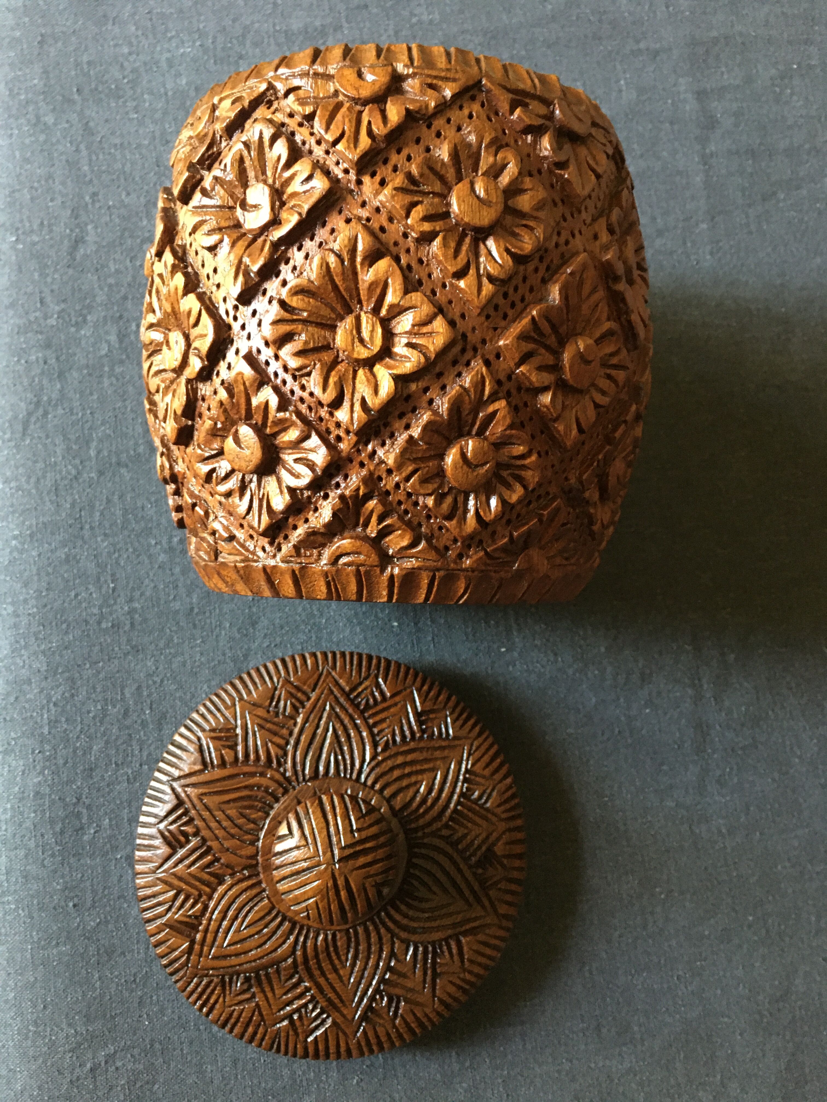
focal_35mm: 29
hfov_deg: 48.2
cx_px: 414
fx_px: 924
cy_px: 551
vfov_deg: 61.7
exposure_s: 1/17
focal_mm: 4.15
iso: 400
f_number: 2.2
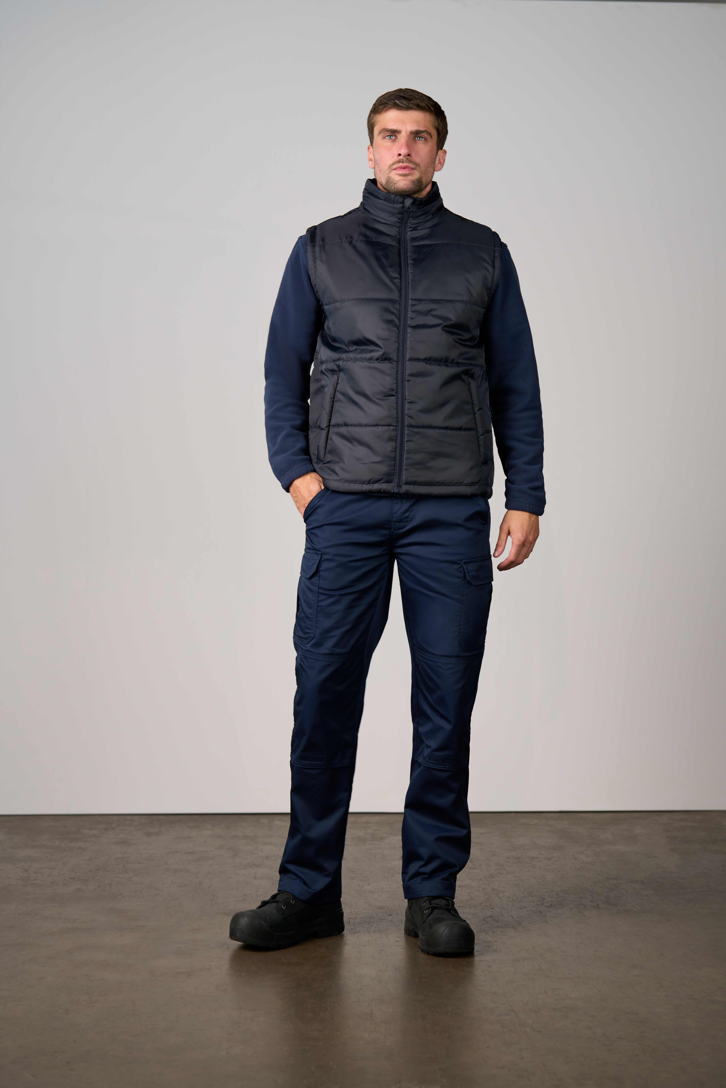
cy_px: 544
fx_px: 1512
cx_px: 363
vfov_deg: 39.6
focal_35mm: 50
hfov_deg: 27.0
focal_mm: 50
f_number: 3.5
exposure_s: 1/160
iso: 500
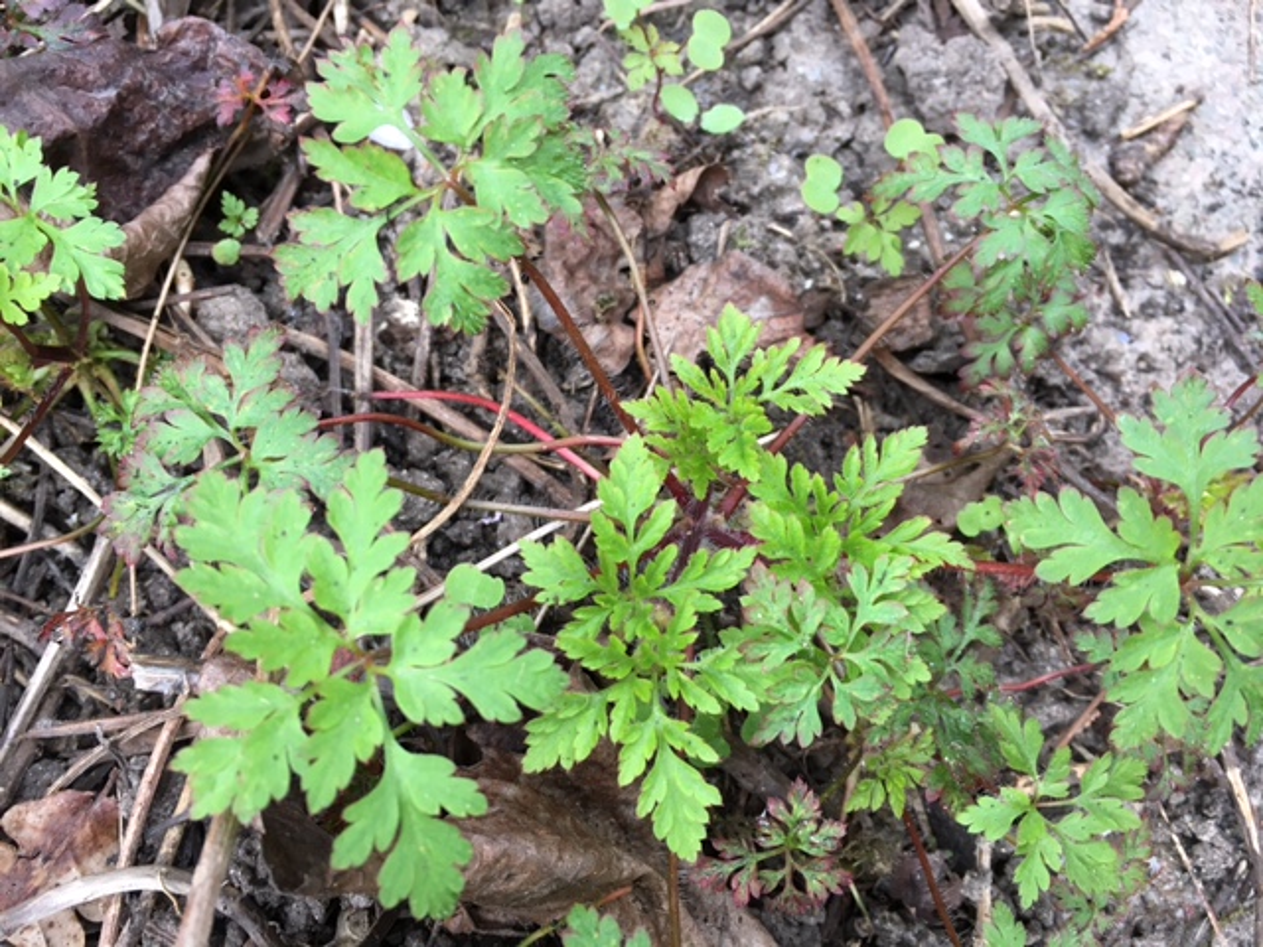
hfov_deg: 61.7
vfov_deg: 48.2
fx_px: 1058
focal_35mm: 29
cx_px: 632
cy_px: 474
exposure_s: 1/33
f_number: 2.2
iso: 25
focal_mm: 4.15
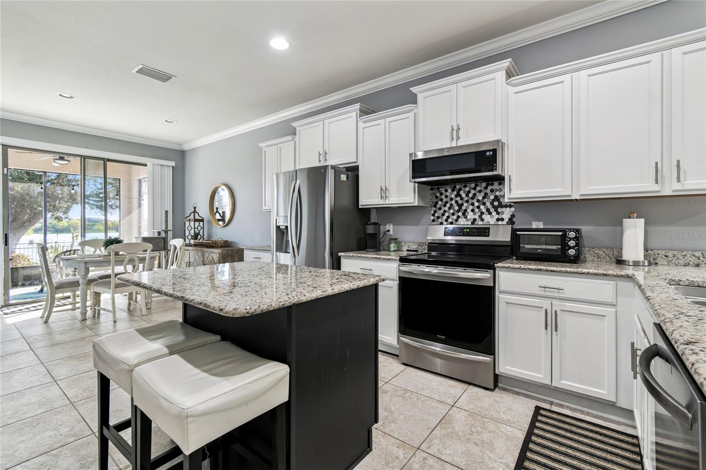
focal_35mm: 15
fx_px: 294
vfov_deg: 77.3
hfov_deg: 100.4
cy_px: 235
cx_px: 353
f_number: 7.1
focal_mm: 10
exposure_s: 1/4
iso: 100
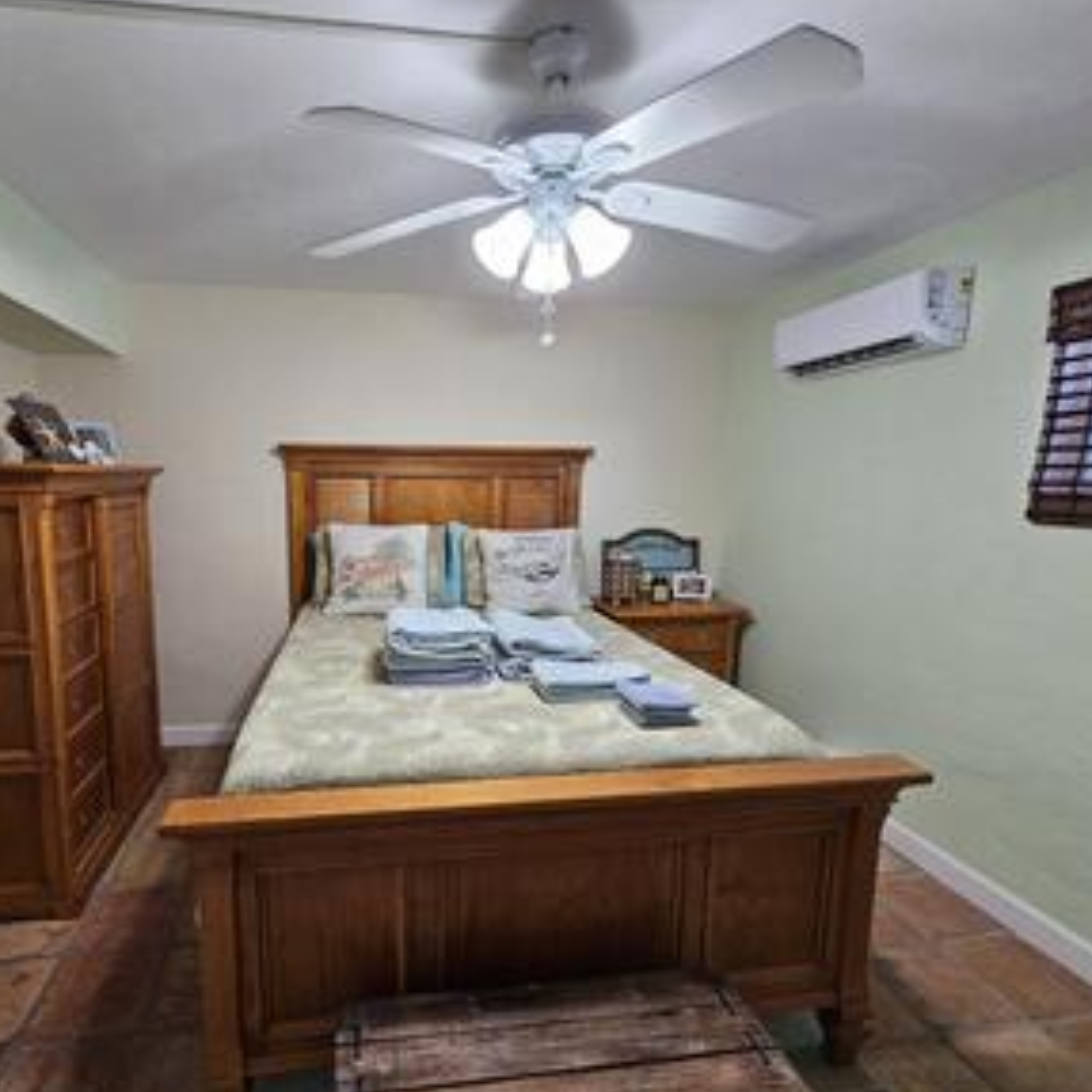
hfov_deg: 86.4
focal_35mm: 16
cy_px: 556
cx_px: 438
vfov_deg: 87.4
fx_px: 571
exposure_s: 1/60
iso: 250
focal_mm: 2.2
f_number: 2.2
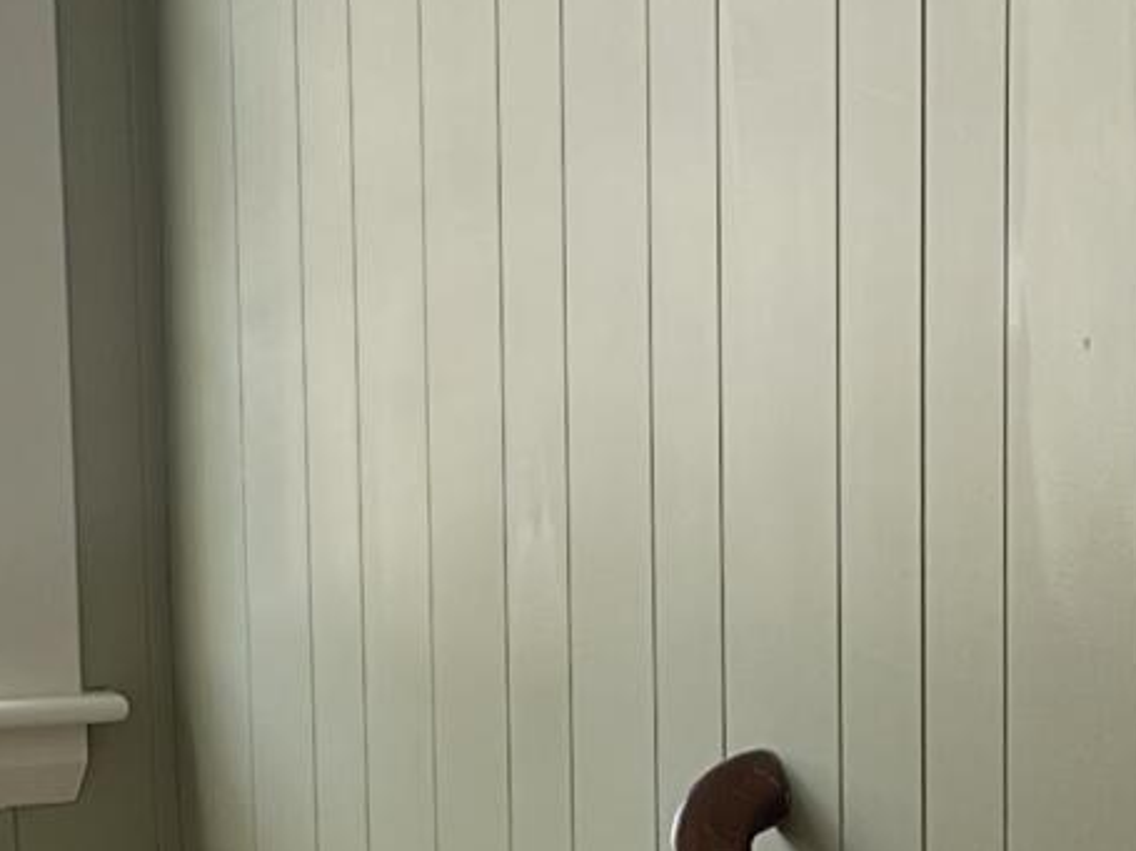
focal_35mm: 165
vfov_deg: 8.9
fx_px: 5413
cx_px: 704
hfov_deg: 12.0
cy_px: 1116
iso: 64
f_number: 1.6
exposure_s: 1/121
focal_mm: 5.1
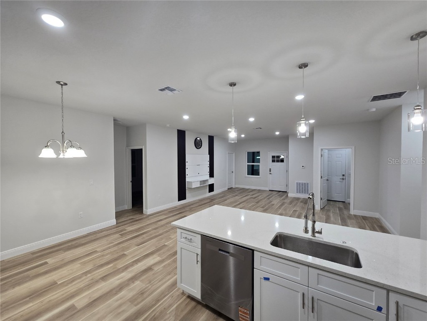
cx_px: 214
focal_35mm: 13
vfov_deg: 89.9
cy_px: 160
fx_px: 160
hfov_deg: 106.2
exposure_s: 1/60
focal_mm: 2.2
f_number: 2.2
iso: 125
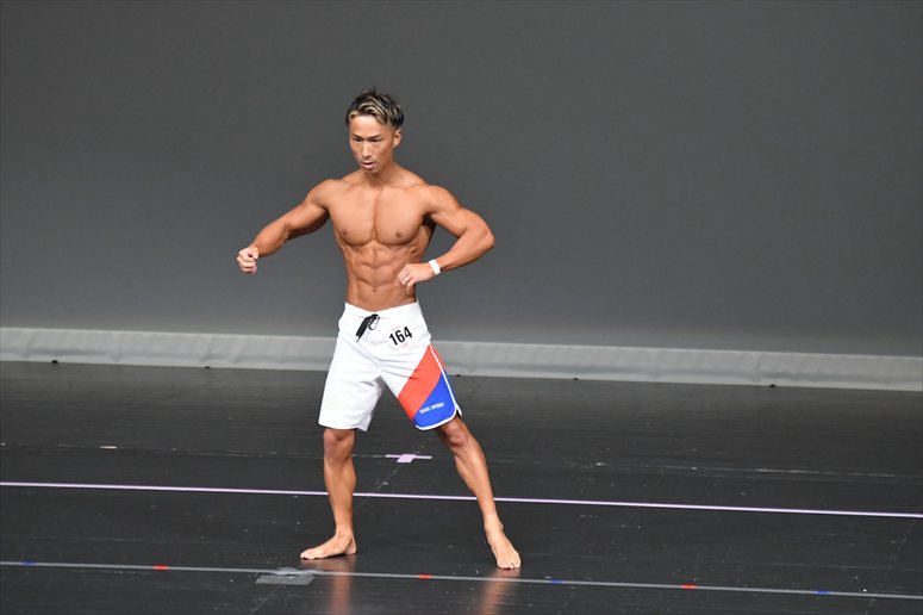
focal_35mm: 345
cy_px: 308
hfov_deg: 6.0
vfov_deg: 4.0
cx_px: 462
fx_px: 8841
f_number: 5.6
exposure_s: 1/400
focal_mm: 230
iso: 5000
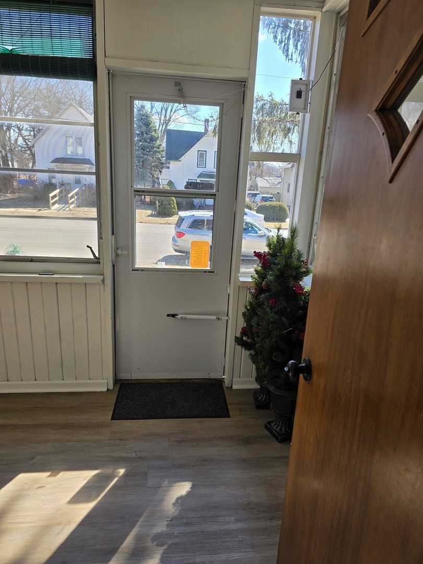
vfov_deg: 73.9
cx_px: 212
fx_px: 375
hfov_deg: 58.9
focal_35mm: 23
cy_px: 282
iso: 25
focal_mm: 6.3
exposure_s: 1/359
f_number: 1.7
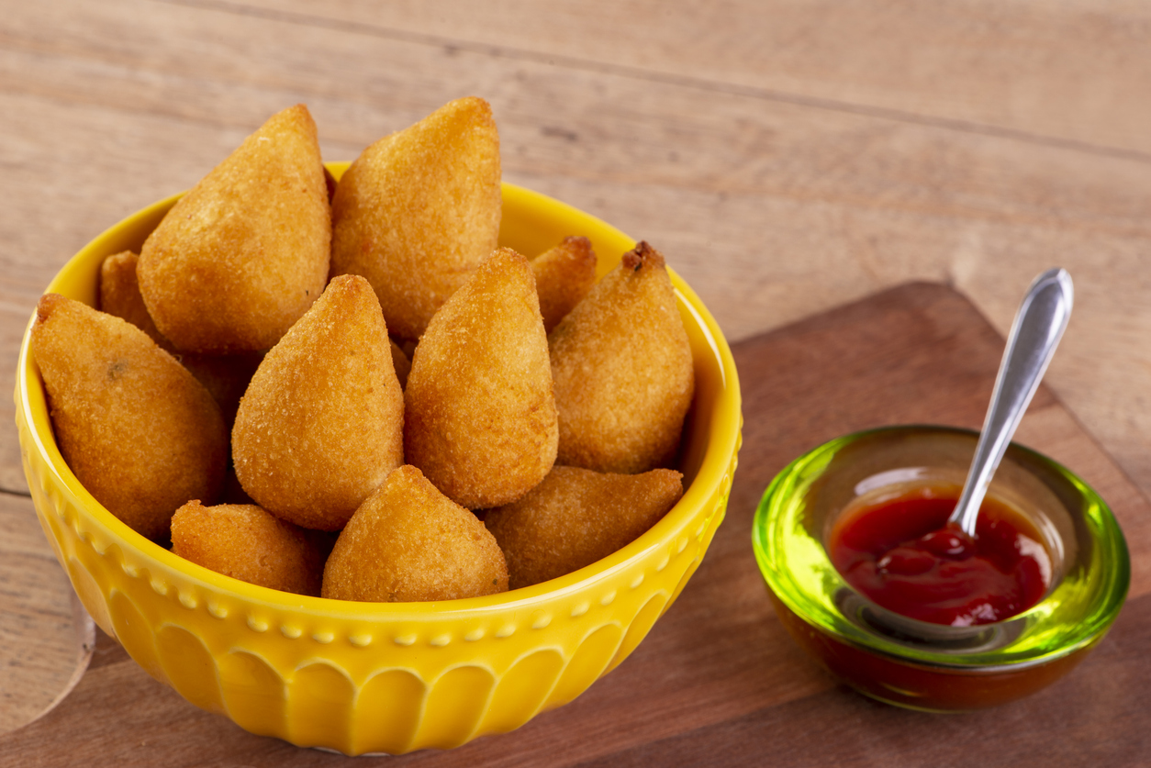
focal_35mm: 105
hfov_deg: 19.4
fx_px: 3358
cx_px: 576
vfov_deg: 13.1
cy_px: 384
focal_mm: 105
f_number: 16
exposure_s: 1/100
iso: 100
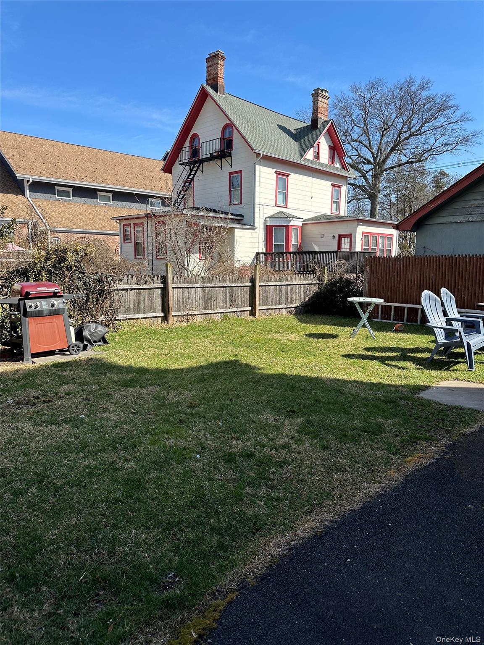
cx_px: 242
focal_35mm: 24
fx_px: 447
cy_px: 322
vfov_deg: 71.6
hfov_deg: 56.8
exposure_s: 1/2203
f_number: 1.78
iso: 80
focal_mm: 6.86
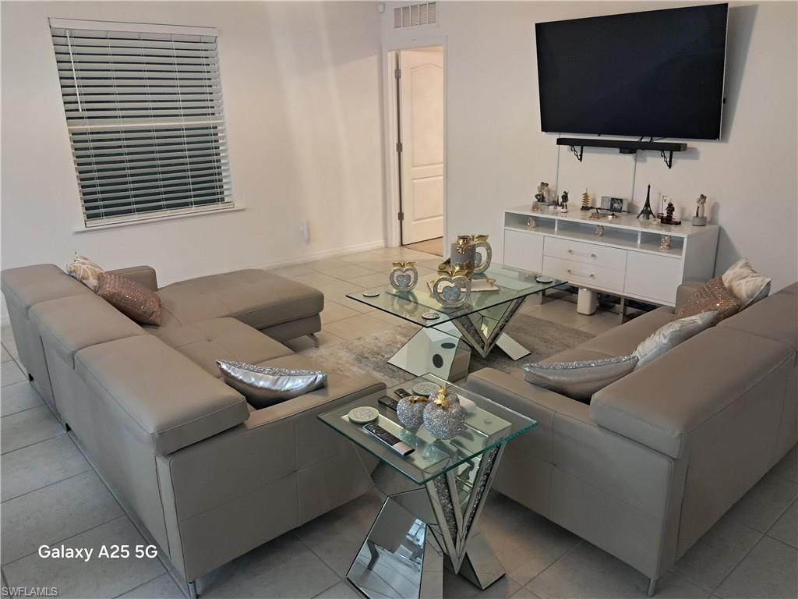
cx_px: 399
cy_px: 300
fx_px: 622
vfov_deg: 51.4
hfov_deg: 65.3
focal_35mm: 27
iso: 500
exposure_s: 1/33
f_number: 1.8
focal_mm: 4
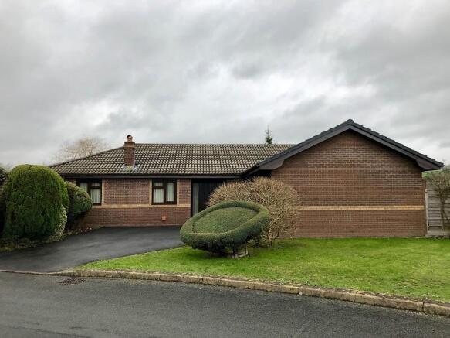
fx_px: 364
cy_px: 169
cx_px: 225
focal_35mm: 28
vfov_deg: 49.7
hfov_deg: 63.5
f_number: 1.8
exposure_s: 1/152
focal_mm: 3.99
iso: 20
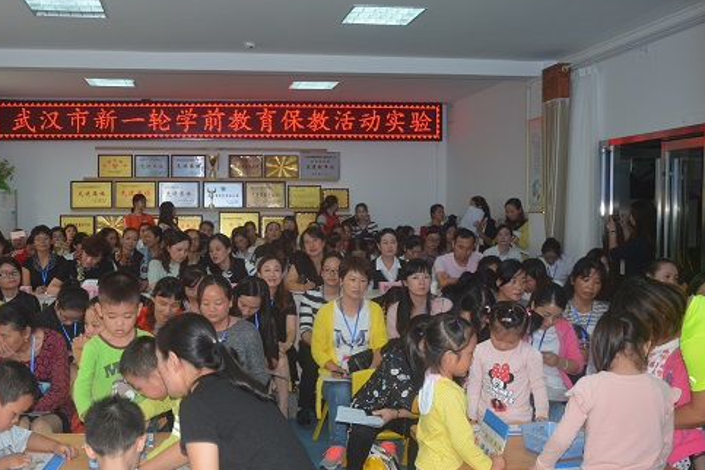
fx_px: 803
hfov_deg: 47.1
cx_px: 282
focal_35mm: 41
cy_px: 250
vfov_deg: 32.6
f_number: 3.8
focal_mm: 22
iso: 450
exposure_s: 1/60
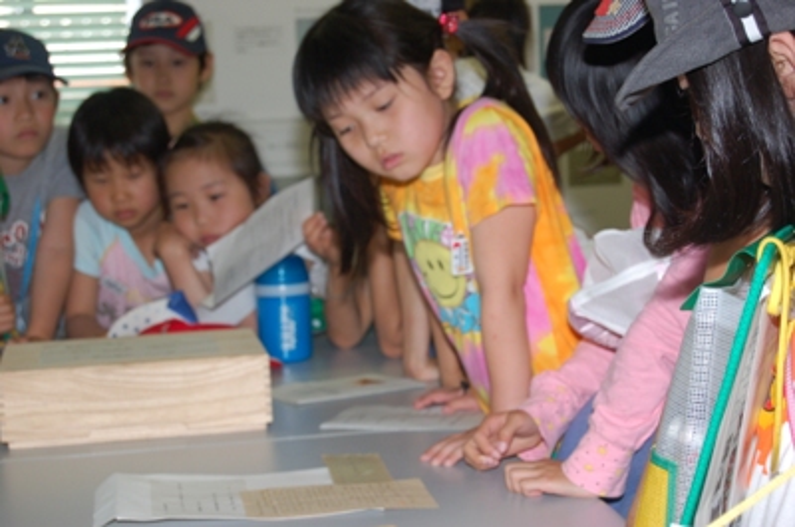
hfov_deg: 24.7
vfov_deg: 16.5
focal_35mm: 82
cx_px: 398
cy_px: 264
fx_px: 1818
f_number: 5.6
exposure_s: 1/60
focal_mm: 55
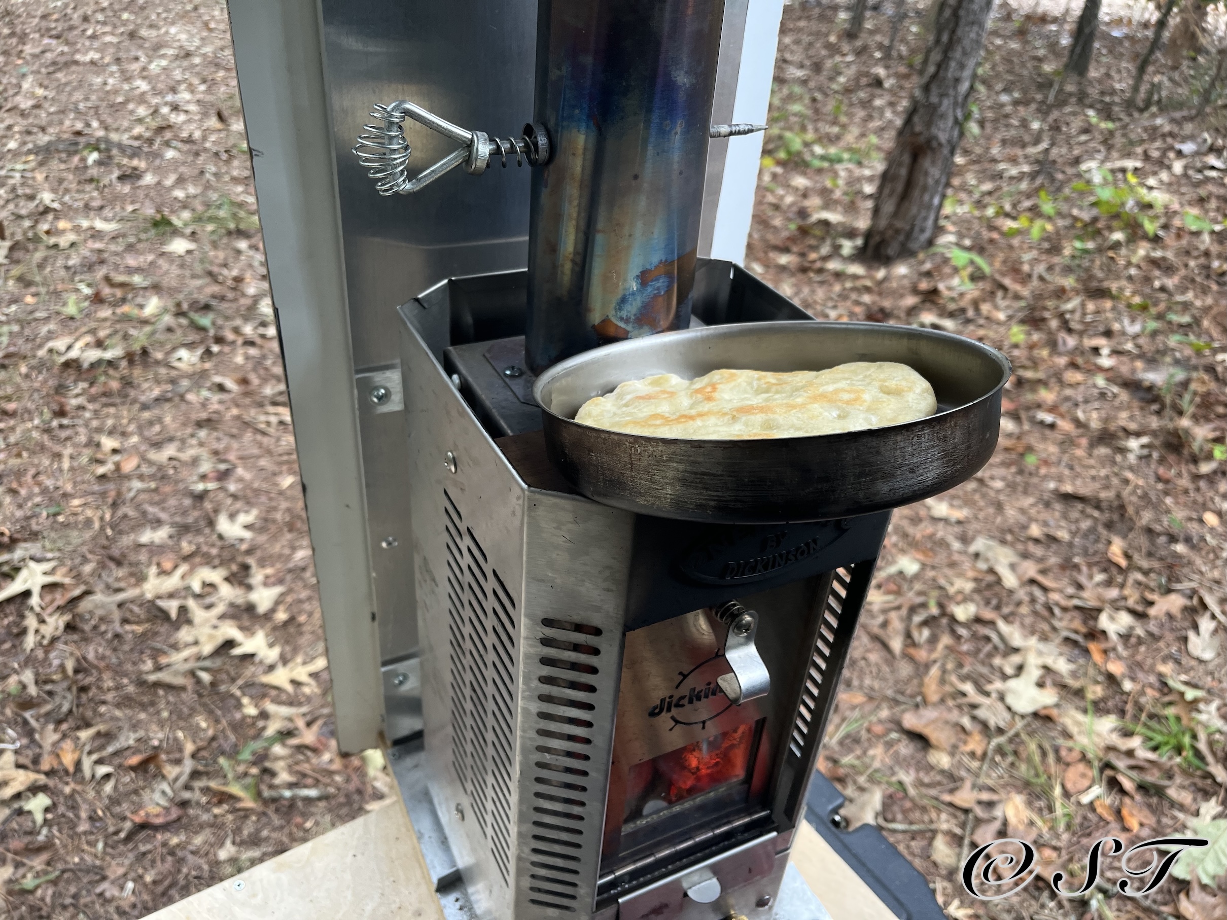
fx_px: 922
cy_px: 460
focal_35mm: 26
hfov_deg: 67.3
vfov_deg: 53.1
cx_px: 614
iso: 125
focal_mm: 5.1
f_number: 1.6
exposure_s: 1/121
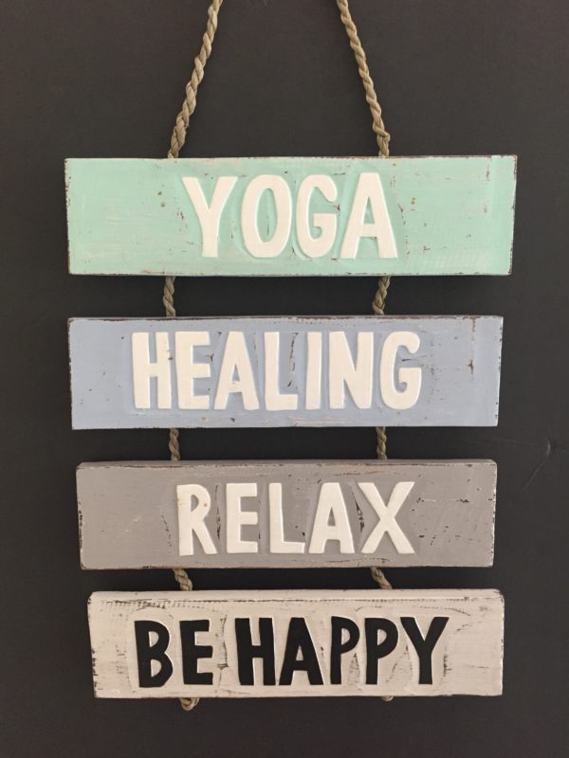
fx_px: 636
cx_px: 284
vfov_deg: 61.7
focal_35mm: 29
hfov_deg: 48.2
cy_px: 379
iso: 125
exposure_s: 1/30
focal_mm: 4.15
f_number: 2.2
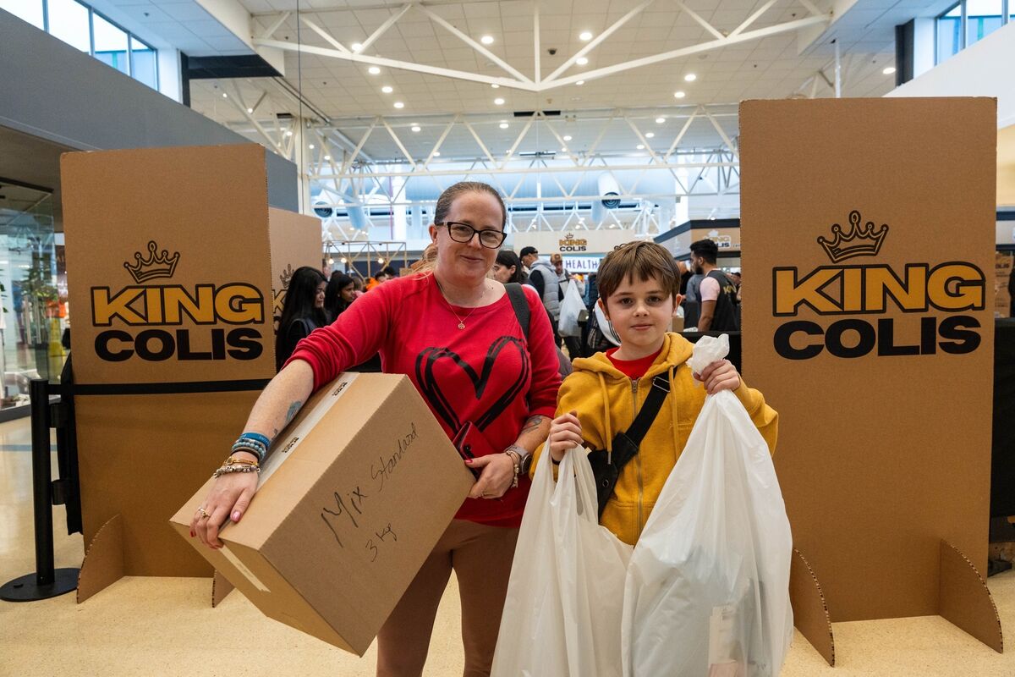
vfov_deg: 53.1
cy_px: 338
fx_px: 677
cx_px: 508
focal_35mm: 24
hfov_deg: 73.7
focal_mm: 24
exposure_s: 1/200
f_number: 5
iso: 5000
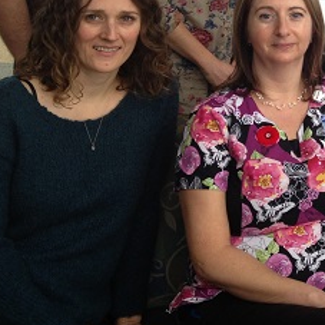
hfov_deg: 19.0
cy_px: 27
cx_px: 435
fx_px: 892
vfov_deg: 20.2
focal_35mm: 84
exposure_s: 1/60
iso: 50
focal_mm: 4.12
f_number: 2.4
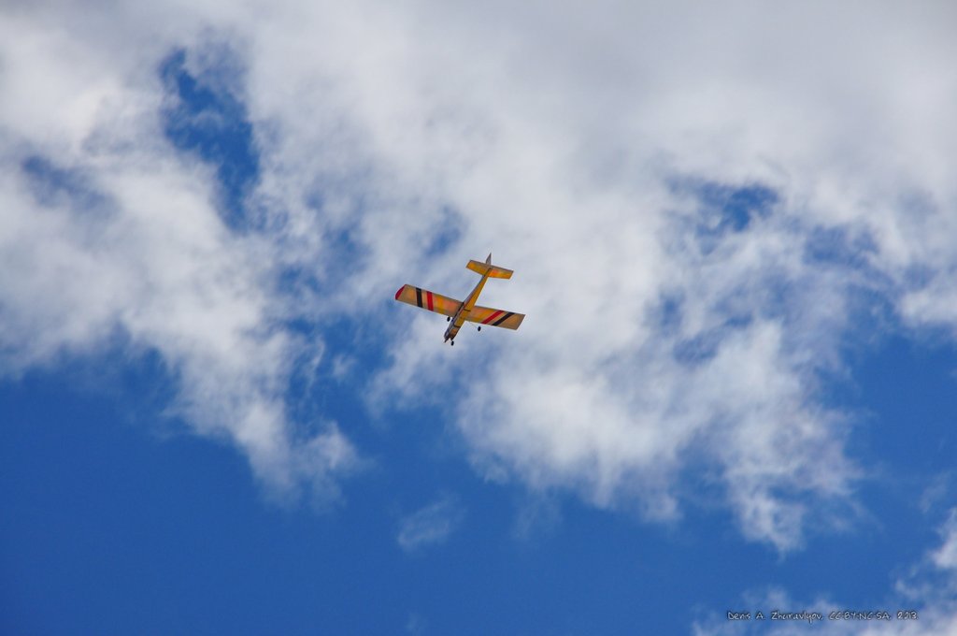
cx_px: 478
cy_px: 318
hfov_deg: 11.0
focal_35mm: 188
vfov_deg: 7.3
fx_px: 4978
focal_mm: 125
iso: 200
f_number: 8
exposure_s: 1/320
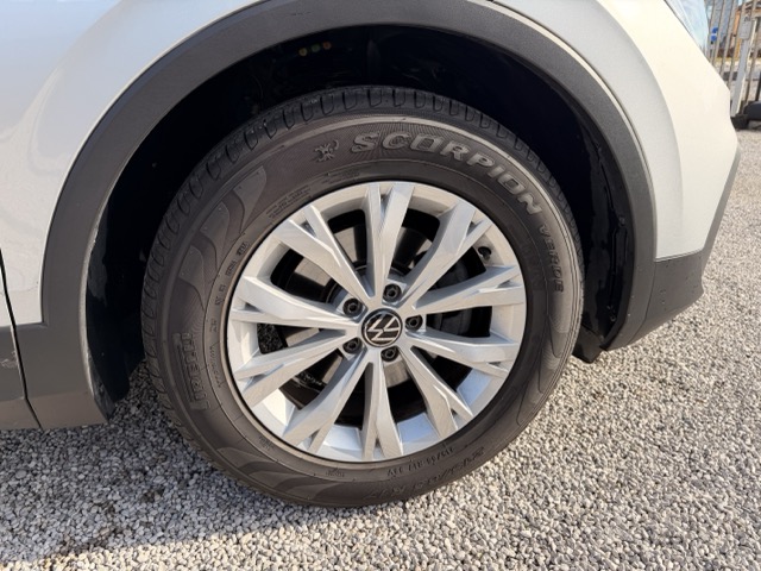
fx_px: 528
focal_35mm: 24
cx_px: 380
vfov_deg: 56.8
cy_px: 286
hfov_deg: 71.6
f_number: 1.78
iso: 100
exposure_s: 1/2053
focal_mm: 6.76
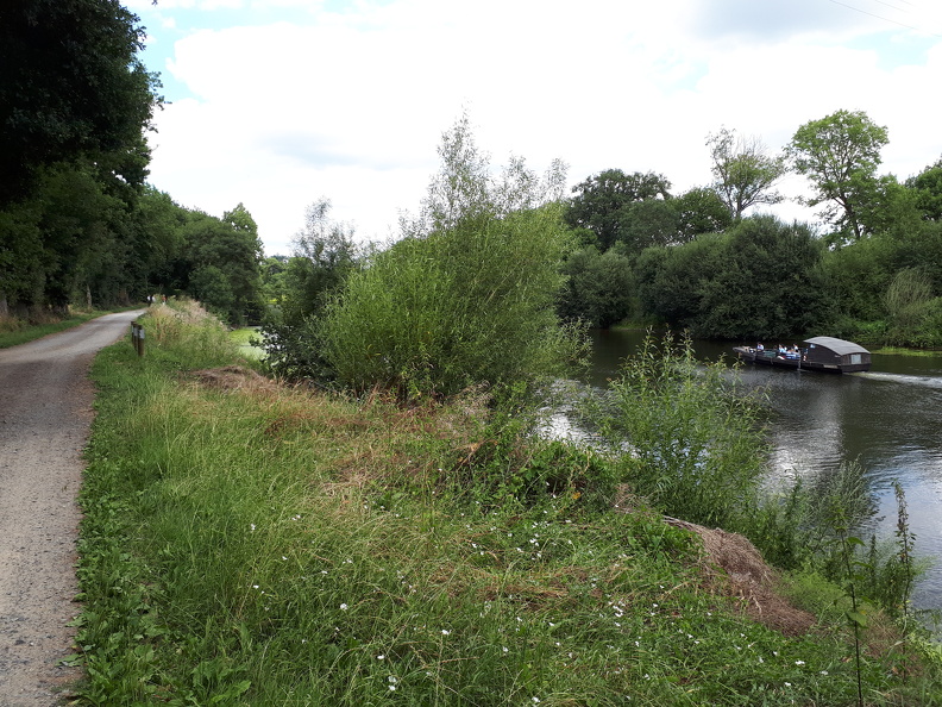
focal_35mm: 27
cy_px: 354
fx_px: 735
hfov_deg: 65.3
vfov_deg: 51.4
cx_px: 471
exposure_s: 1/491
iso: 40
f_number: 1.9
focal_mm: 3.6
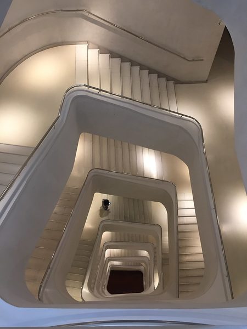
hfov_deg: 48.2
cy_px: 164
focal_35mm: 29
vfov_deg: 61.7
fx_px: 276
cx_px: 124
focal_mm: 4.15
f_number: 2.2
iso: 80
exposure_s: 1/33
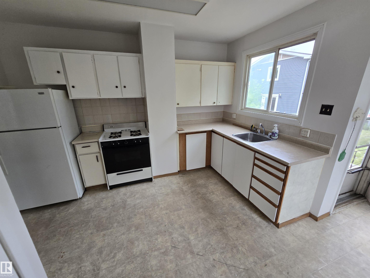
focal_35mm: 13
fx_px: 139
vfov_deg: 89.9
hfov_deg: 106.2
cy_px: 139
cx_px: 185
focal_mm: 2.2
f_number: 2.2
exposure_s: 1/60
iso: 125
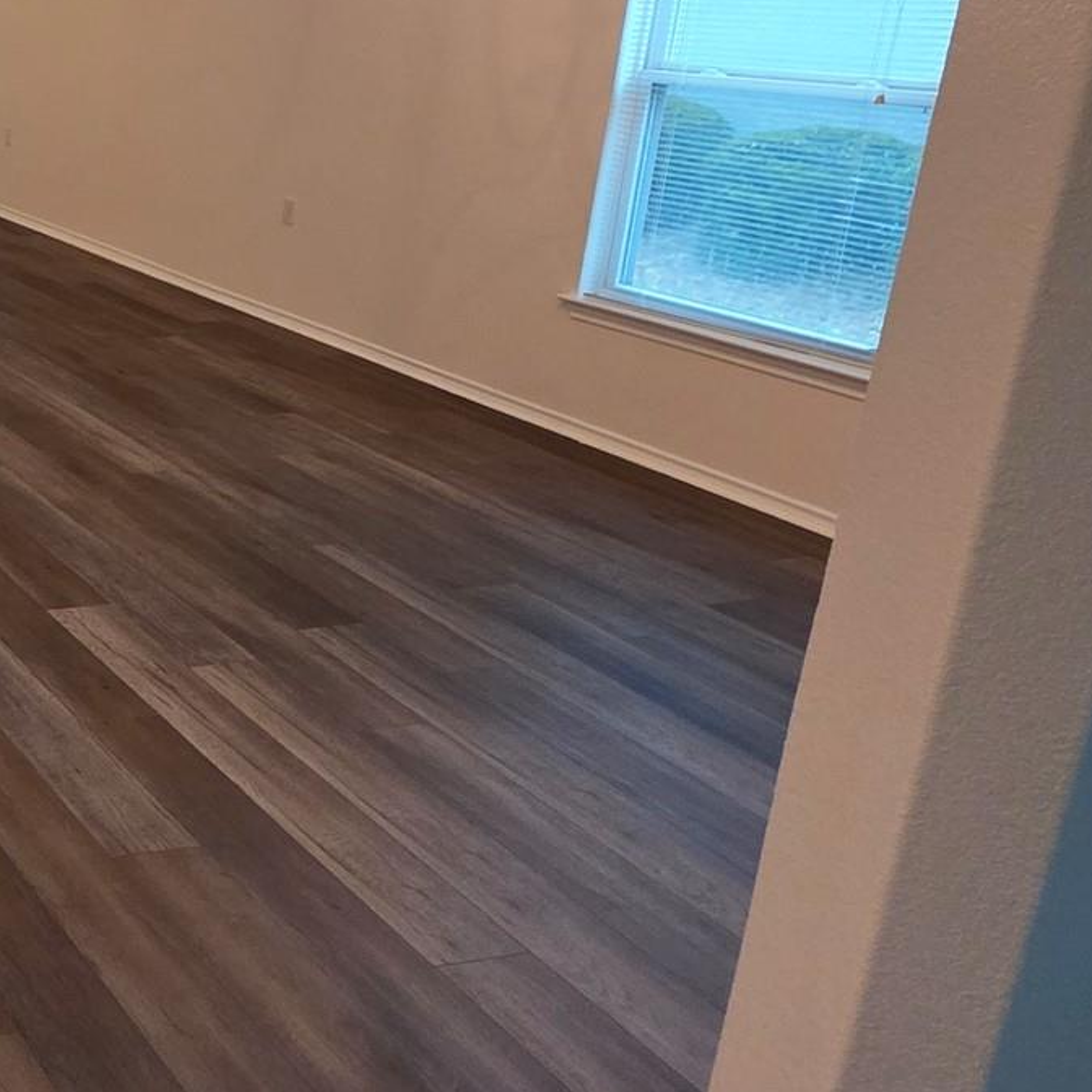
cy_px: 275
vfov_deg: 45.6
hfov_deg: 31.9
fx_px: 1249
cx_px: -418
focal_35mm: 35
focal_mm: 2.2
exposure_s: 1/60
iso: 320
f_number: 1.9
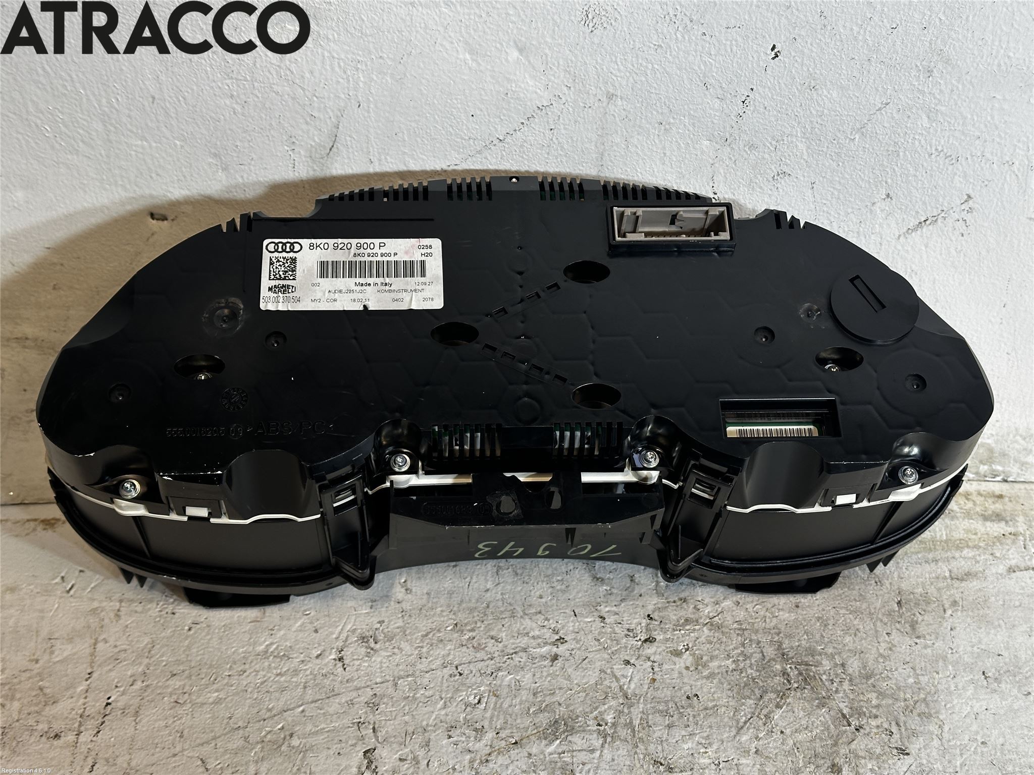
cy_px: 388
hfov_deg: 39.7
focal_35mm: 48
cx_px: 517
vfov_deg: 30.3
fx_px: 1434
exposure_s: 1/100
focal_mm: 6.86
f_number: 1.78
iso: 125
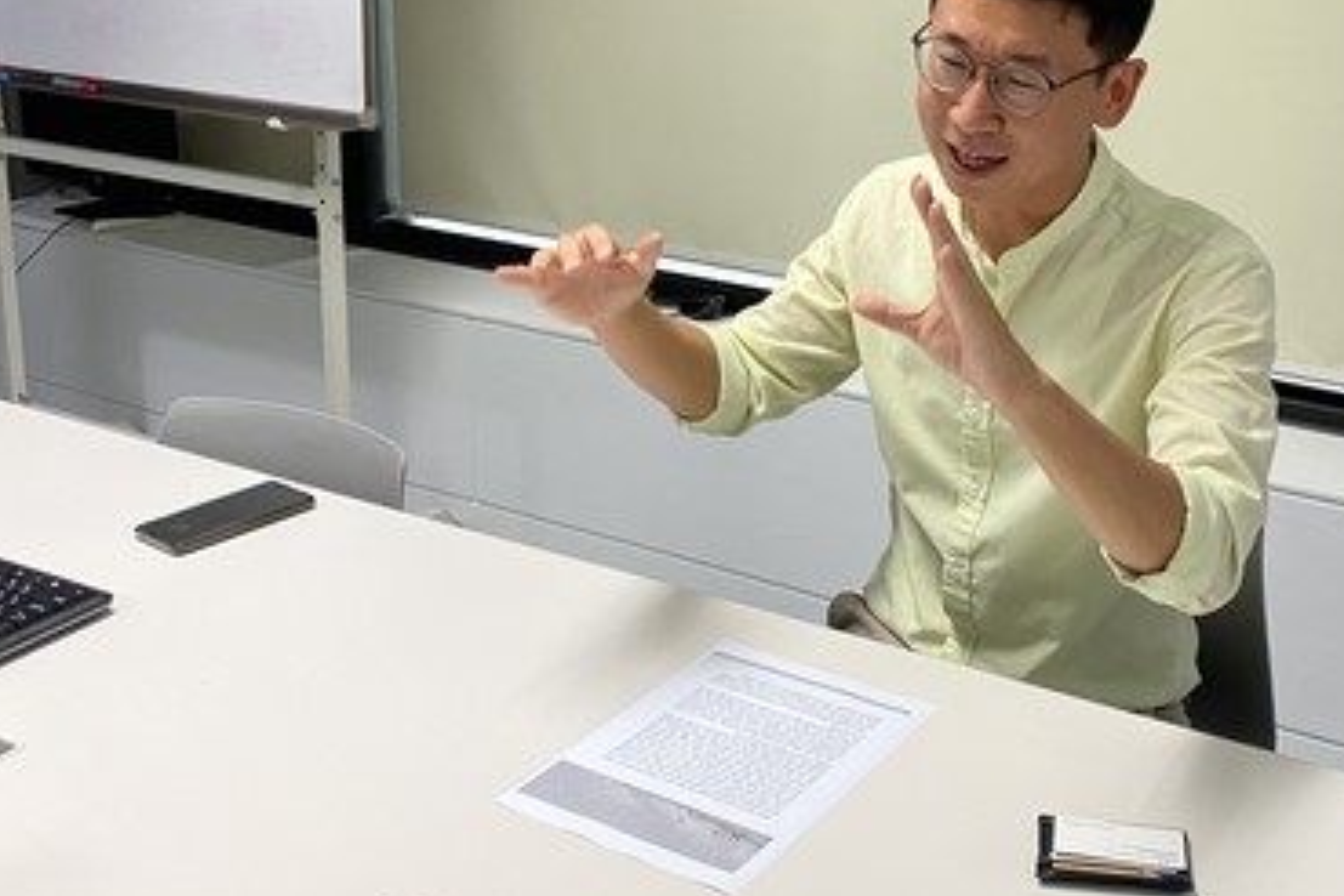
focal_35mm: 44
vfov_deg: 30.1
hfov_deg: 44.1
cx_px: 856
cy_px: 251
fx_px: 1643
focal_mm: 4.25
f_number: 1.8
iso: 100
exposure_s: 1/60
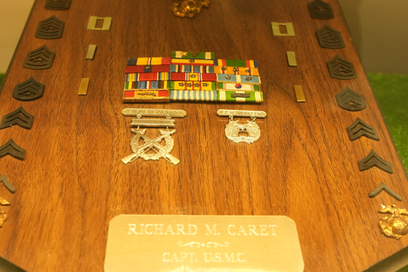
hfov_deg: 41.1
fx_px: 544
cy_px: 108
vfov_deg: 28.0
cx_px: 201
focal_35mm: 48
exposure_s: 1/40
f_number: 5.6
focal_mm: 35
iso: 1250
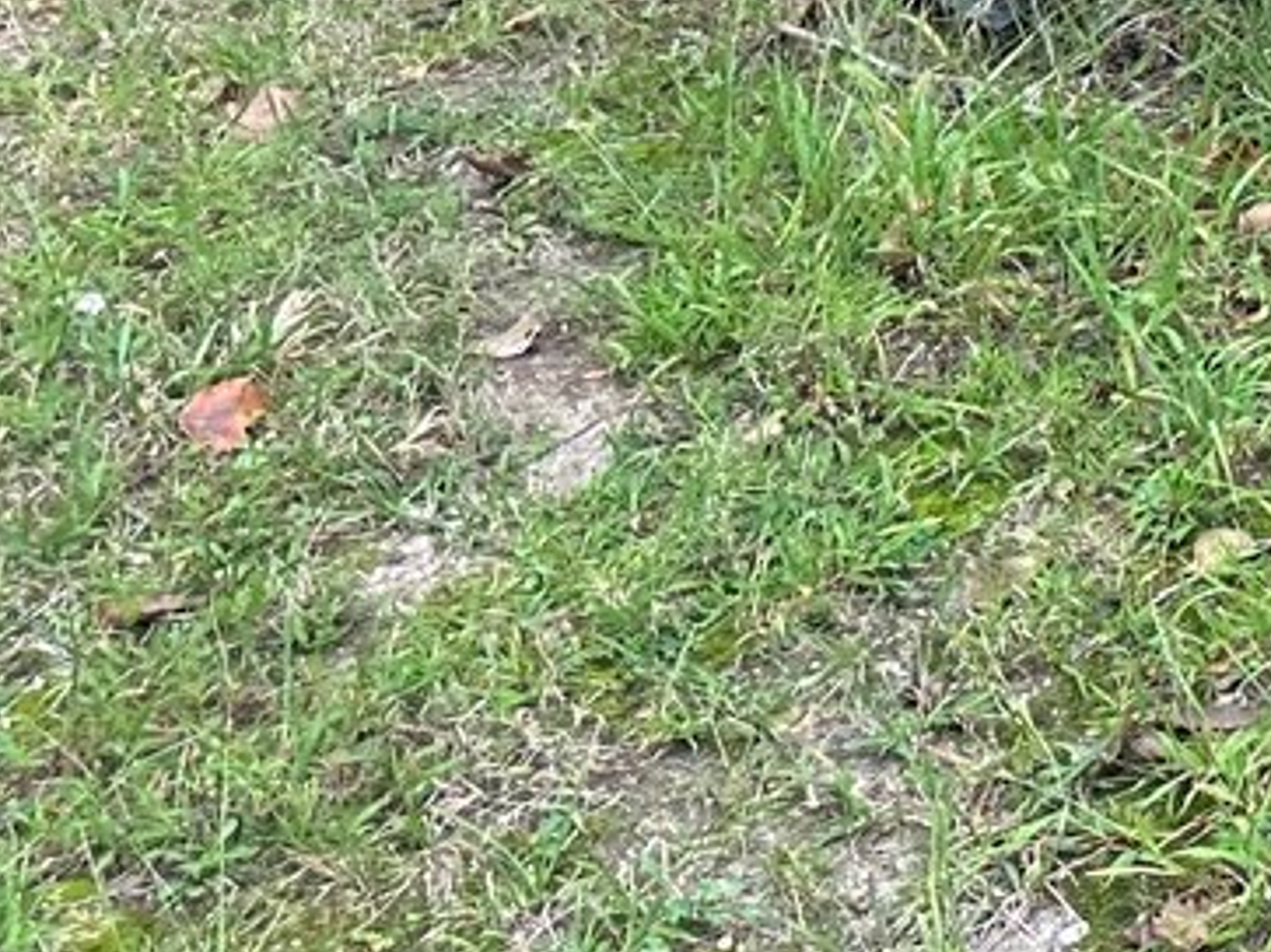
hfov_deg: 15.9
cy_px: -334
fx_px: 3670
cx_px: 2453
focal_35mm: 100
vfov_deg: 14.1
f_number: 1.78
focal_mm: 6.86
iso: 160
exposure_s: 1/121
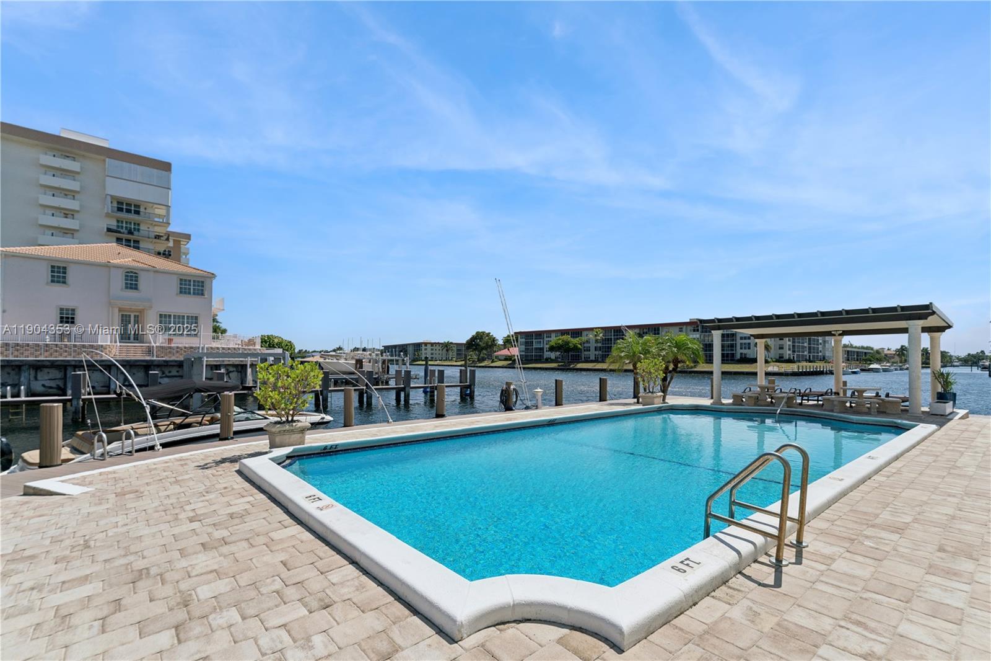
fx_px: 446
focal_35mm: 16
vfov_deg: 73.0
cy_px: 330
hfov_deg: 96.0
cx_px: 496
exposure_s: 1/1250
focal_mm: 16.2
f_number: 9
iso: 250
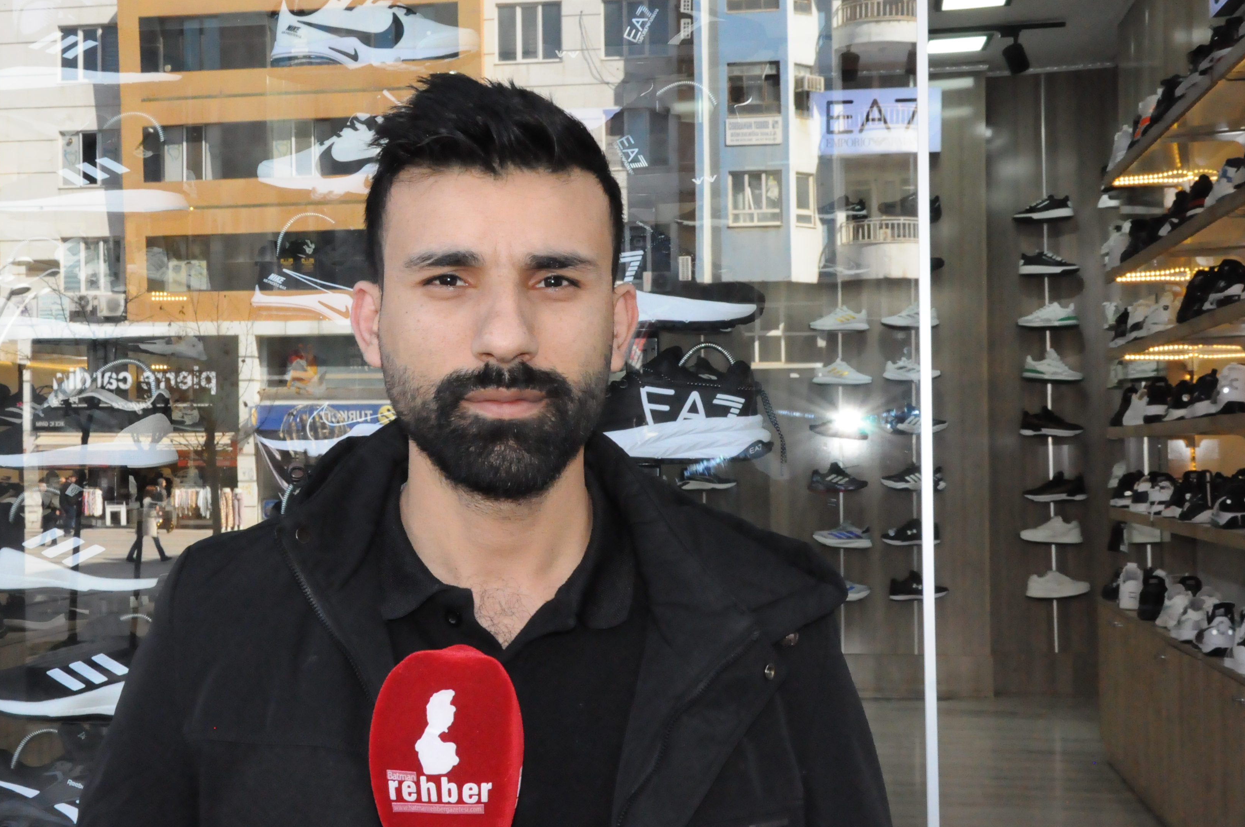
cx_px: 499
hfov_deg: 13.0
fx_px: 5457
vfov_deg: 8.7
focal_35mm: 158
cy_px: 409
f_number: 20
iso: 3200
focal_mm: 80
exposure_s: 1/200
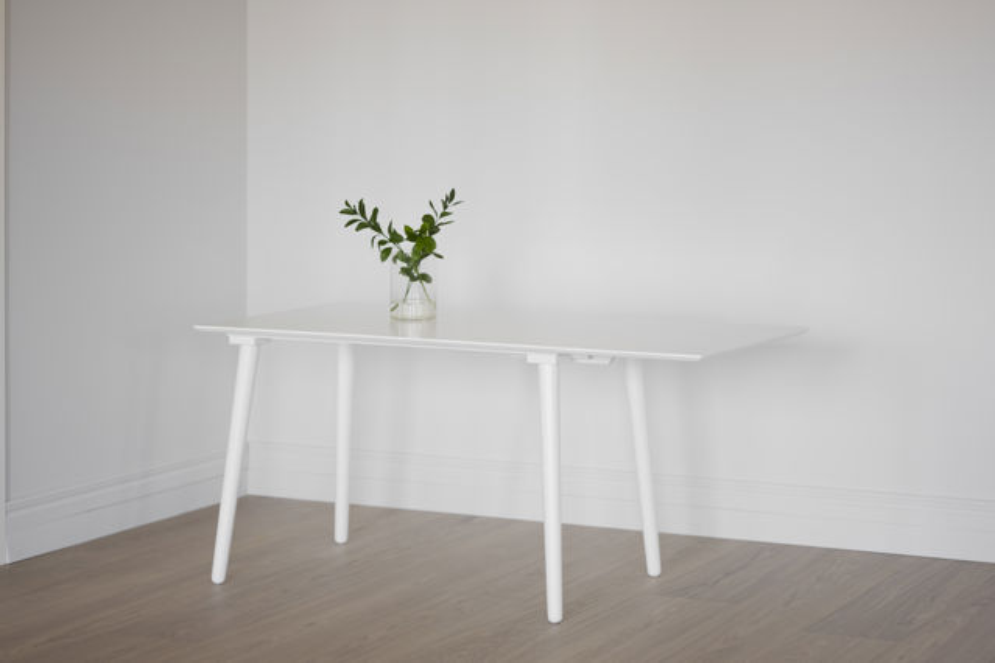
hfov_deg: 23.9
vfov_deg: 16.1
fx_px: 2349
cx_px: 498
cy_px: 332
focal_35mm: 85
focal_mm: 85
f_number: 2.5
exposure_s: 1/100
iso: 250
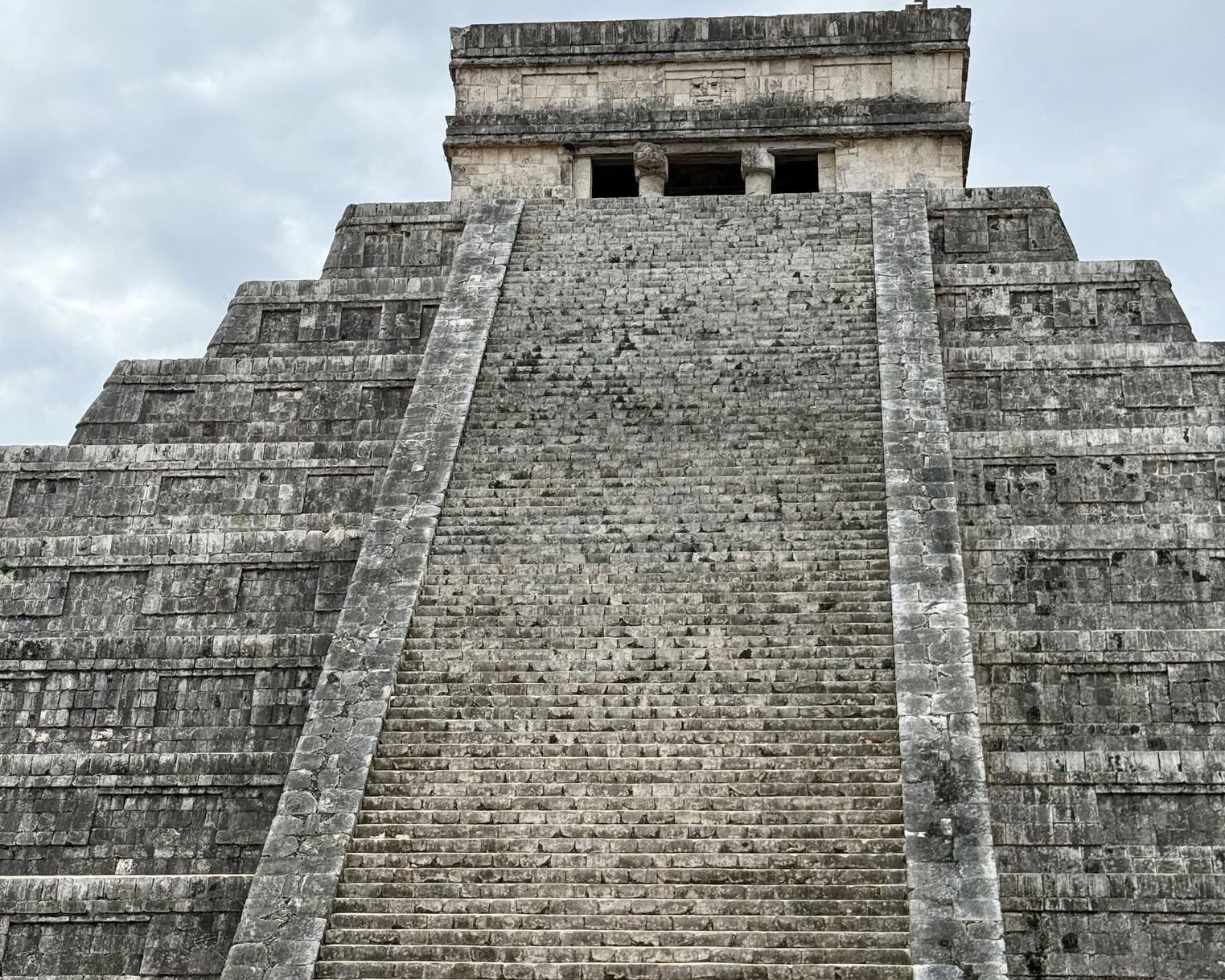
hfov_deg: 30.0
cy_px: 616
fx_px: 2284
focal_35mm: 63
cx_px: 615
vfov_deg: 24.1
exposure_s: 1/2865
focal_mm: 6.76
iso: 80
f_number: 1.78
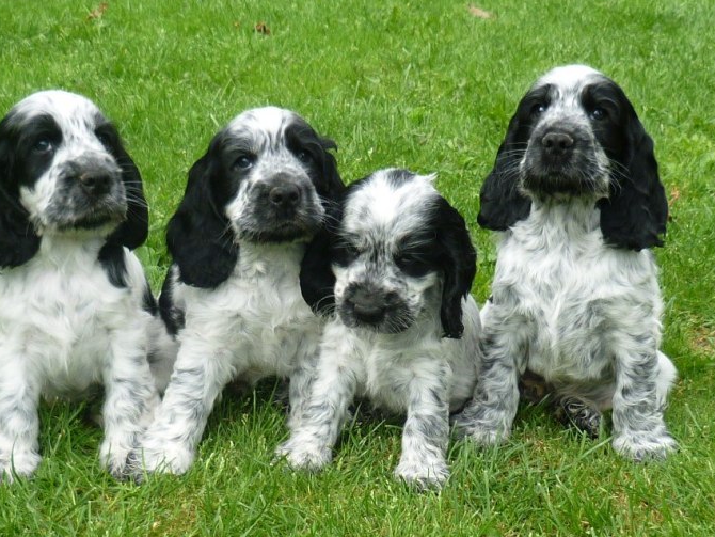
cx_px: 321
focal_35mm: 37
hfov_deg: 50.0
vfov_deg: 38.7
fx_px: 765
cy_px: 260
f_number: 2.8
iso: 80
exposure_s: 1/400
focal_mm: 5.5
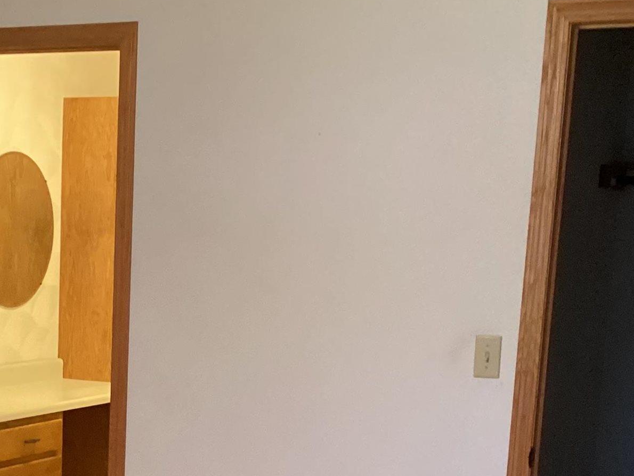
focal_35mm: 80
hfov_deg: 23.9
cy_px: 513
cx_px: 102
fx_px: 1466
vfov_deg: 17.8
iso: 500
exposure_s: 1/30
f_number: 2.4
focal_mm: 3.3
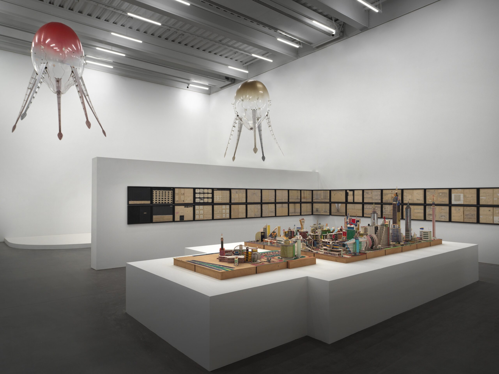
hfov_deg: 76.4
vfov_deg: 61.1
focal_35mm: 22
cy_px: 187
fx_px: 317
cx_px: 250
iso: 400
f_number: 11
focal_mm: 35
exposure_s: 1/15
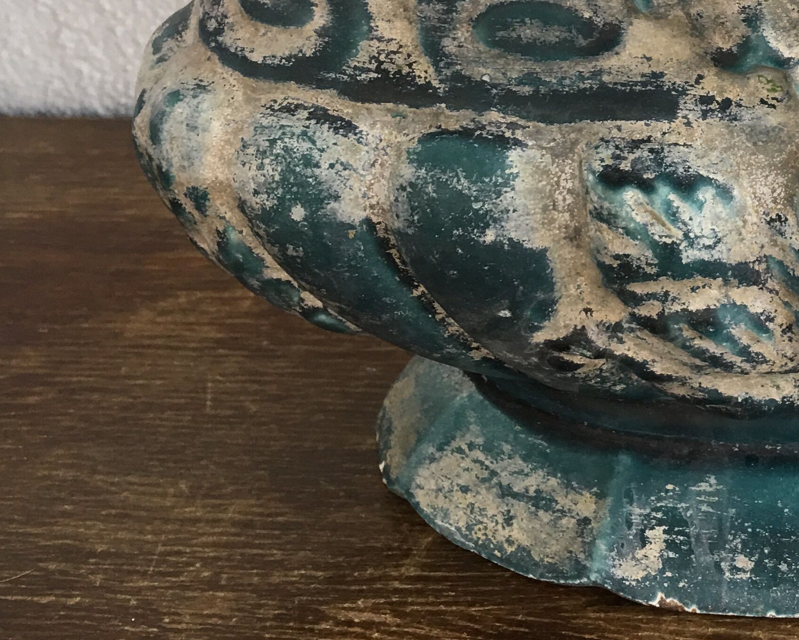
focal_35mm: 67
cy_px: 43
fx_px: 1585
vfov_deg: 22.2
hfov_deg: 26.8
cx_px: 797
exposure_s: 1/33
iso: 32
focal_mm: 4.15
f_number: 2.2
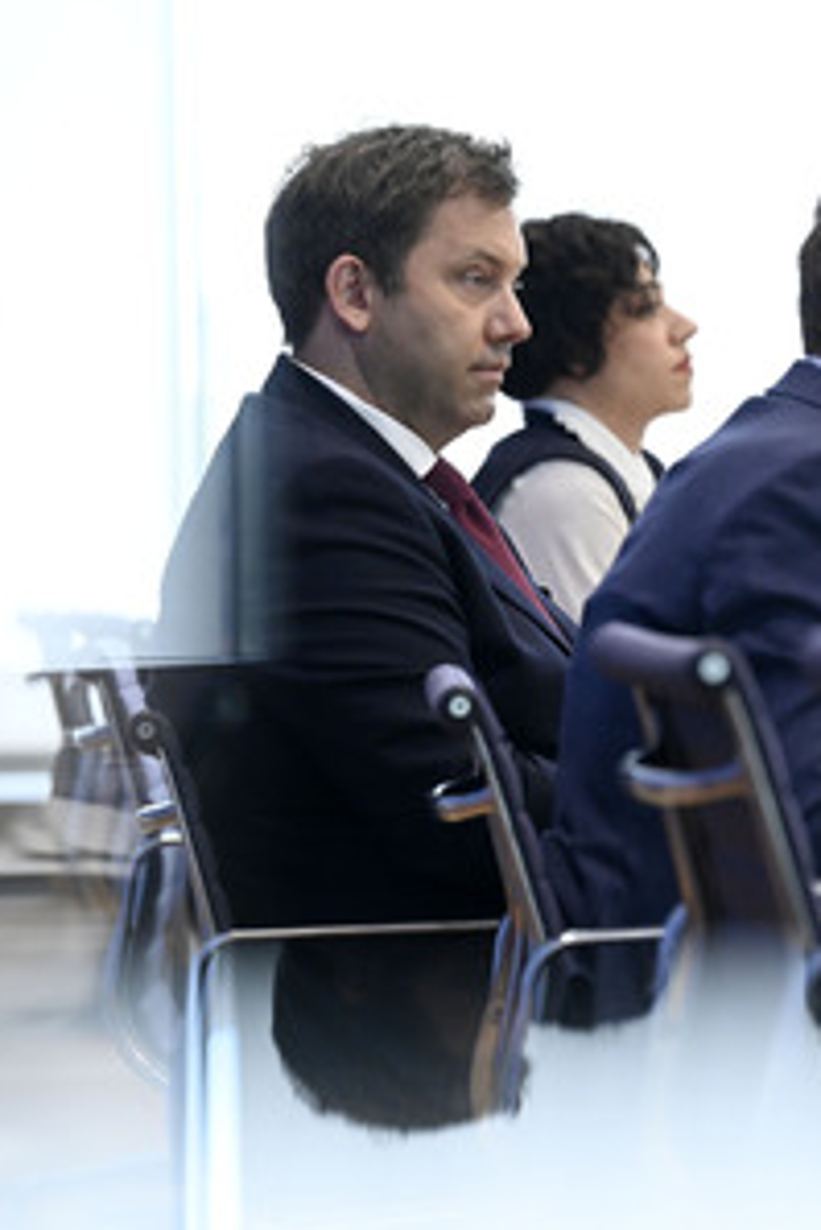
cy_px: 615
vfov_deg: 8.5
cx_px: 703
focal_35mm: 242
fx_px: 8268
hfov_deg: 5.7
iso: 4000
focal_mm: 160
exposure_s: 1/1600
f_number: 4
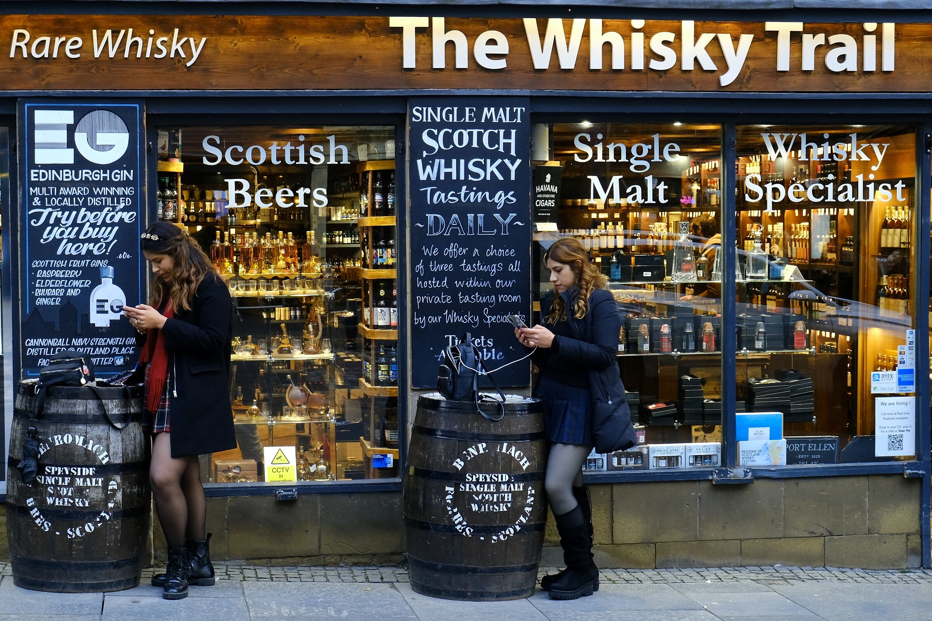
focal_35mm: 50
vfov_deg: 27.0
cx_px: 466
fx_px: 1294
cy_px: 310
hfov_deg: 39.6
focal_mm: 33.3
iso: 1000
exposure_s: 1/60
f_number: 4.9
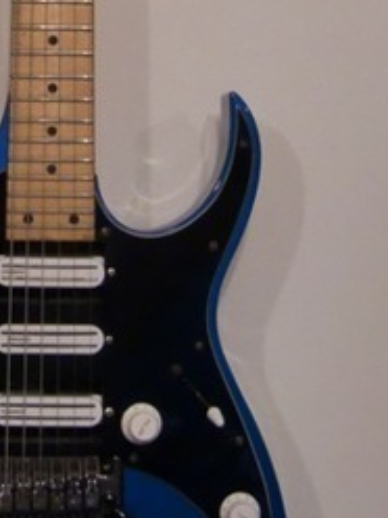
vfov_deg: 19.8
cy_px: -15
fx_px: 1435
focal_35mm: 96
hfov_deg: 15.3
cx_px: 55
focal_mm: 6.1
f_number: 3.6
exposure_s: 1/60
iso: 250
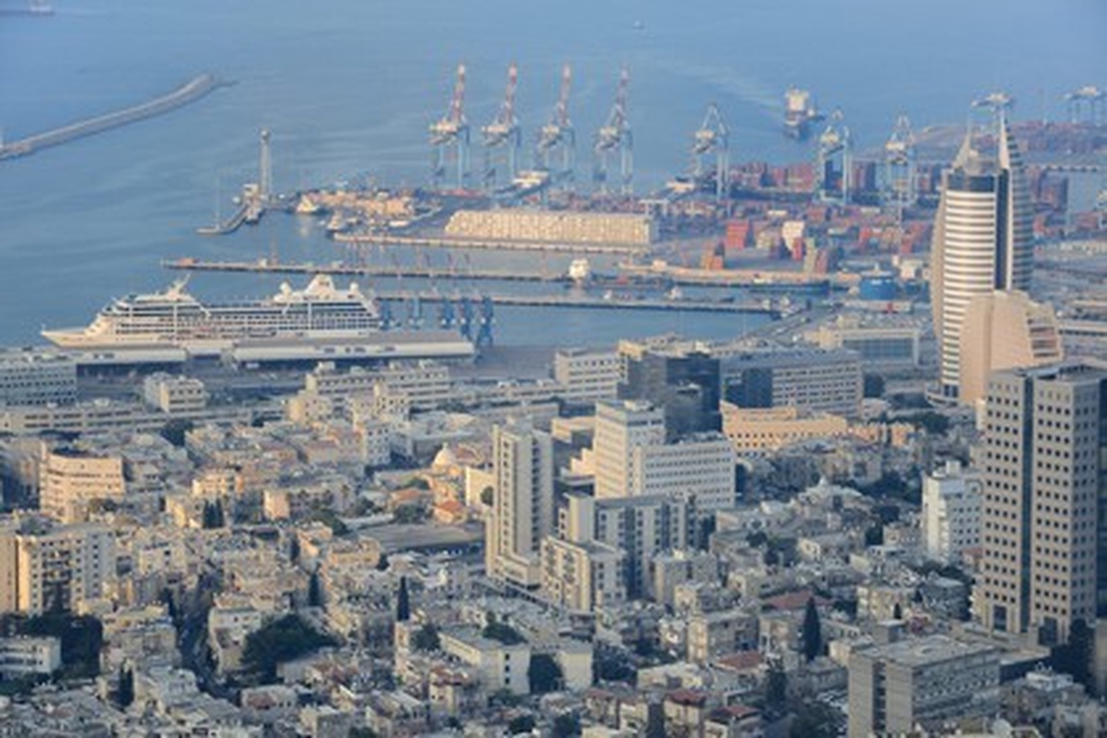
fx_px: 3843
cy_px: 369
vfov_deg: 11.0
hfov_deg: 16.4
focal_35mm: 125
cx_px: 554
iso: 400
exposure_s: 1/250
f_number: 8
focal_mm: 125
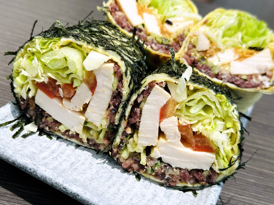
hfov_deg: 39.7
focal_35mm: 48
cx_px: 137
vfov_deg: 30.3
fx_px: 380
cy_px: 102
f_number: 1.78
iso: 64
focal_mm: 6.86
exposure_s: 1/120
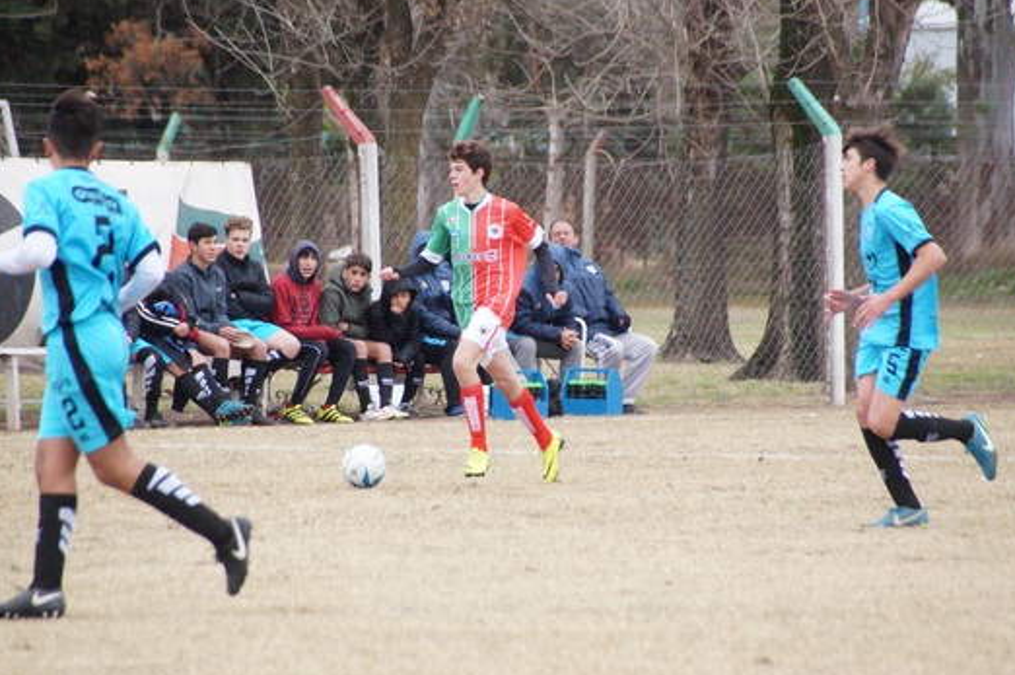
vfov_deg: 3.0
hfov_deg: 4.5
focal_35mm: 460
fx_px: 12957
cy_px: 321
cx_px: 509
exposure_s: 1/1000
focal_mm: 250
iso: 3200
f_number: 6.3
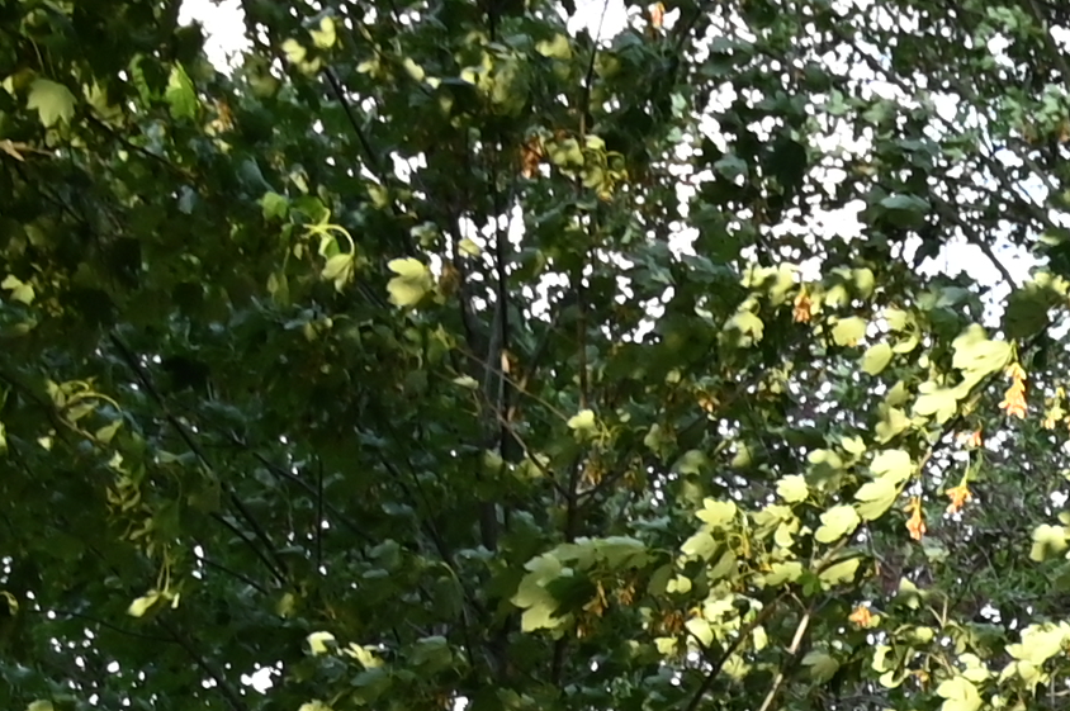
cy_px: 2331
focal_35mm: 172
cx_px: 2279
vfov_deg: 6.9
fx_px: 5107
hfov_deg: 10.7
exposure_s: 1/250
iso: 400
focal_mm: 24
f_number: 4
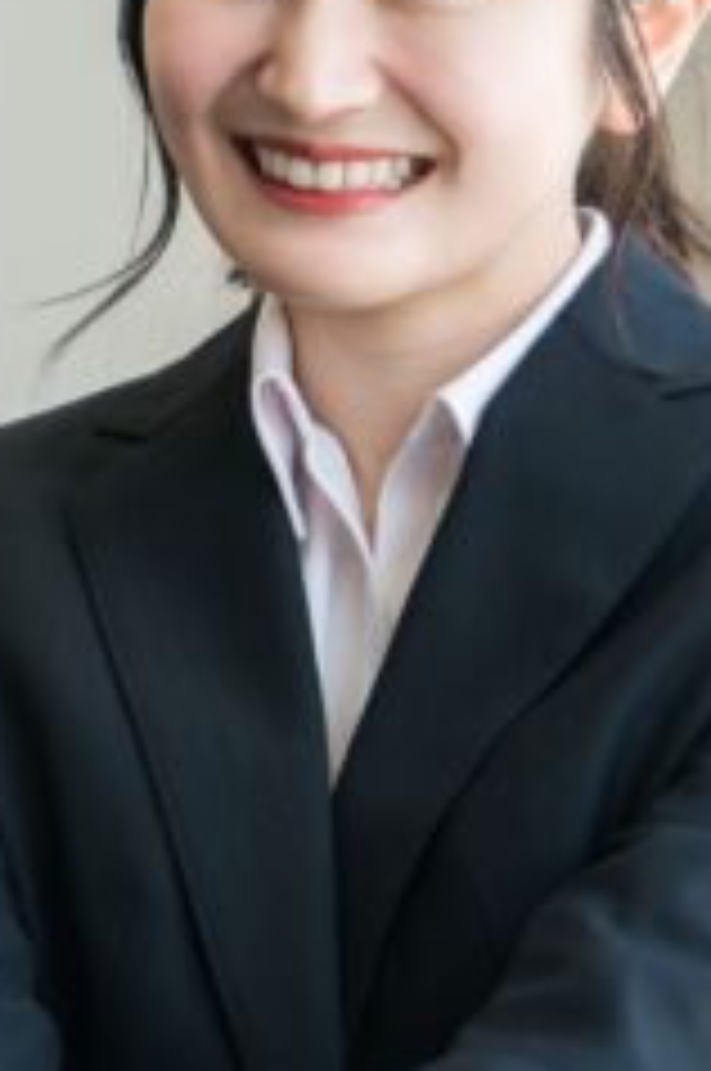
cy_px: 331
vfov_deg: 3.8
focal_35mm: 547
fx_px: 16251
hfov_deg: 2.5
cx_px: 99
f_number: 5.6
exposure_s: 1/200
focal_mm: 200
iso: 500
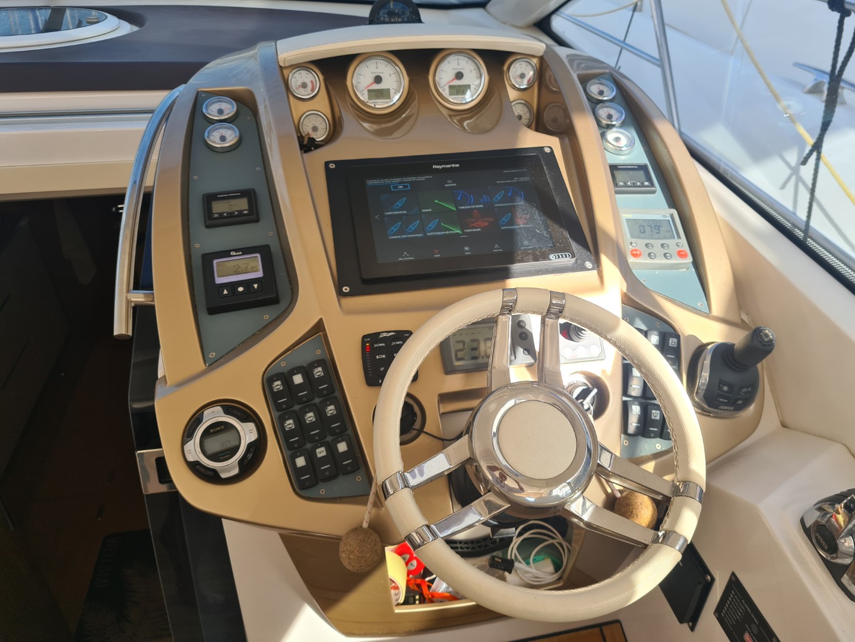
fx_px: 642
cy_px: 321
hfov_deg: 67.3
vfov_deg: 53.1
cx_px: 428
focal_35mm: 26
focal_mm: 5.4
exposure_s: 1/293
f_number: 1.8
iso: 50
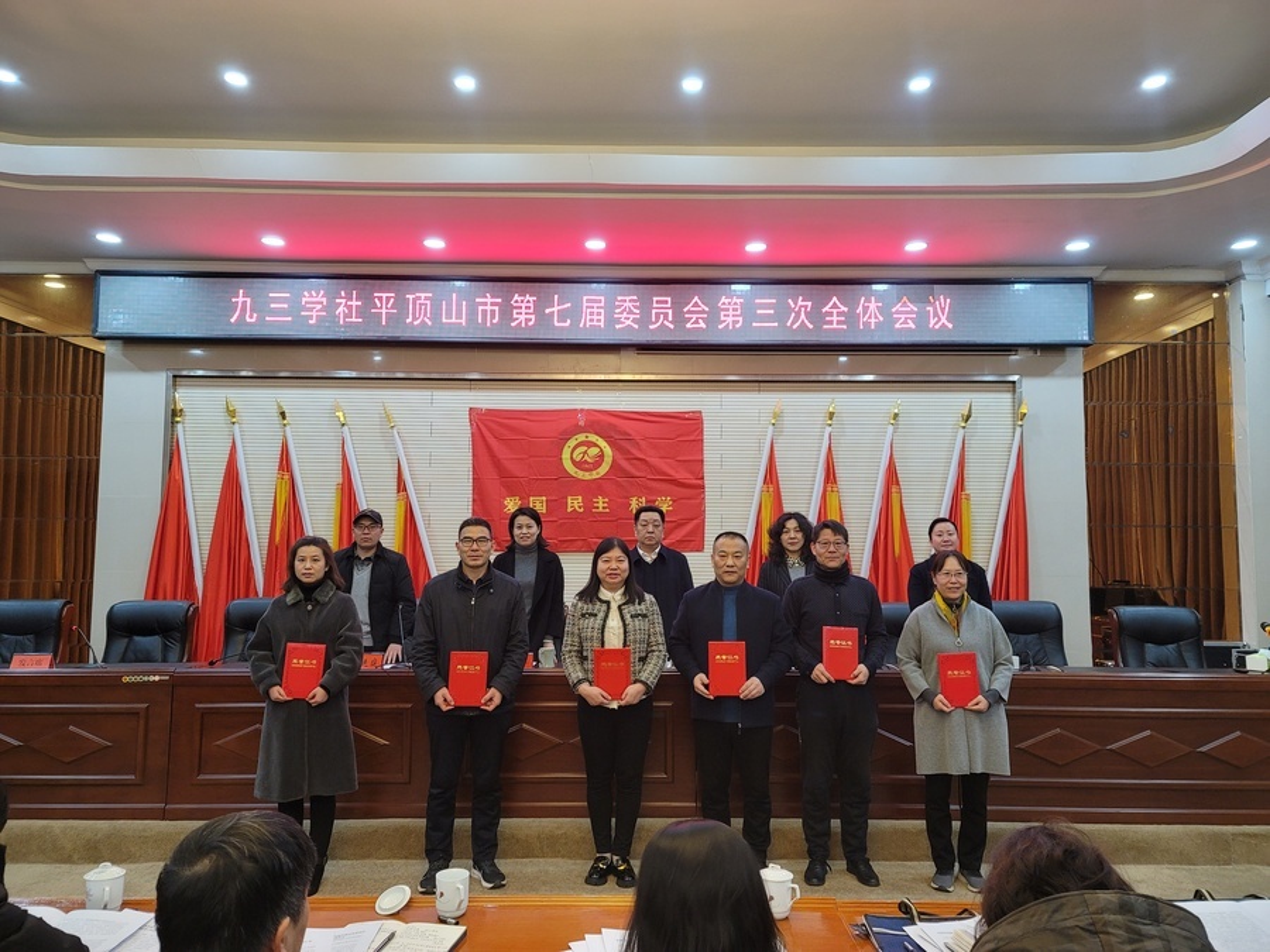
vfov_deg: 54.9
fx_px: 917
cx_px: 635
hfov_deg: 69.4
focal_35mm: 25
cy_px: 476
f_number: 1.8
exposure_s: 1/50
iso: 200
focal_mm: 7
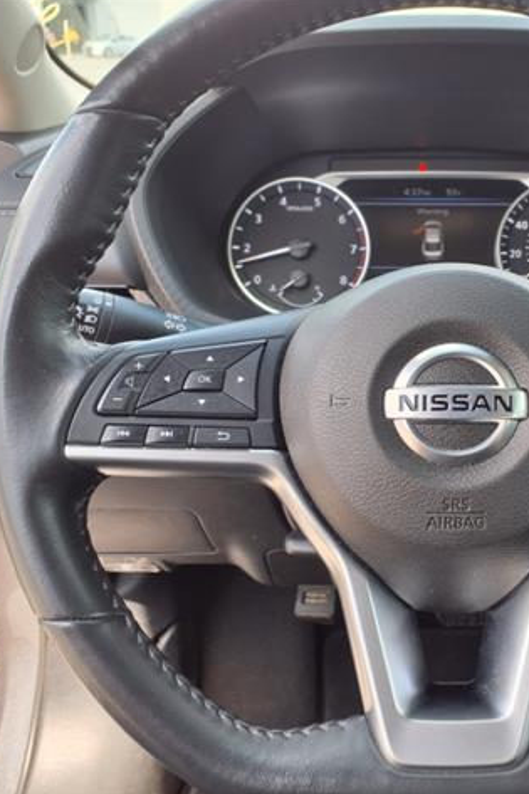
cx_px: 433
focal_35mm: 38
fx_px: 838
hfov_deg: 33.9
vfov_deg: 50.7
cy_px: 396
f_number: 1.9
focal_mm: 3.58
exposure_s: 1/120
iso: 40
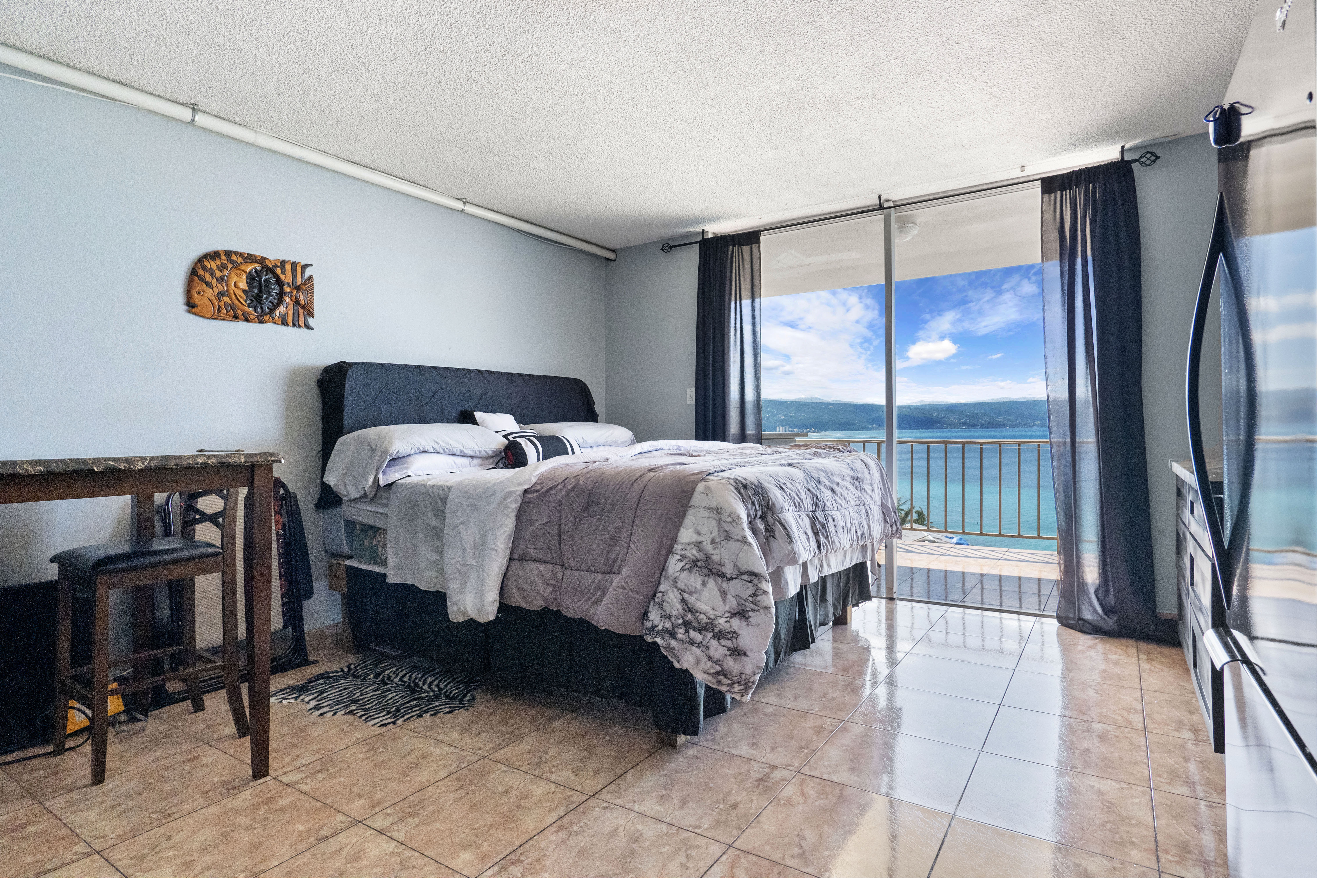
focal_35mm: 18
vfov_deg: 67.4
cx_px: 658
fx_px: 659
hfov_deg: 90.0
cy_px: 439
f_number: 6.3
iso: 4000
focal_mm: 18
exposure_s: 1/400
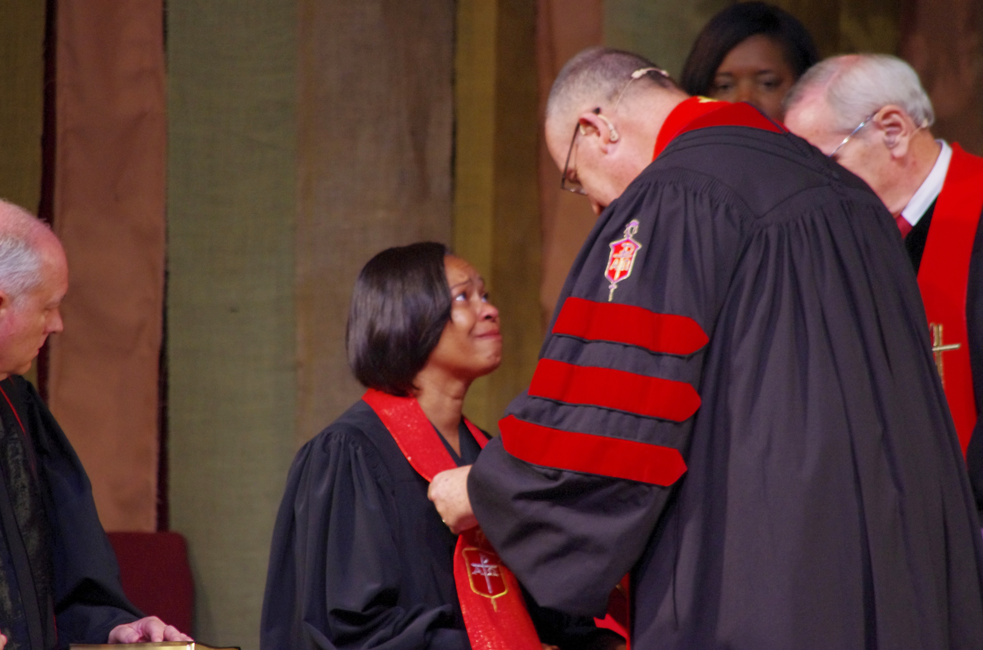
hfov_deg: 5.3
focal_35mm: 390
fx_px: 10621
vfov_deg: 3.5
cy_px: 325
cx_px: 492
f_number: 5.6
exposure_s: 1/80
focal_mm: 260
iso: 1600
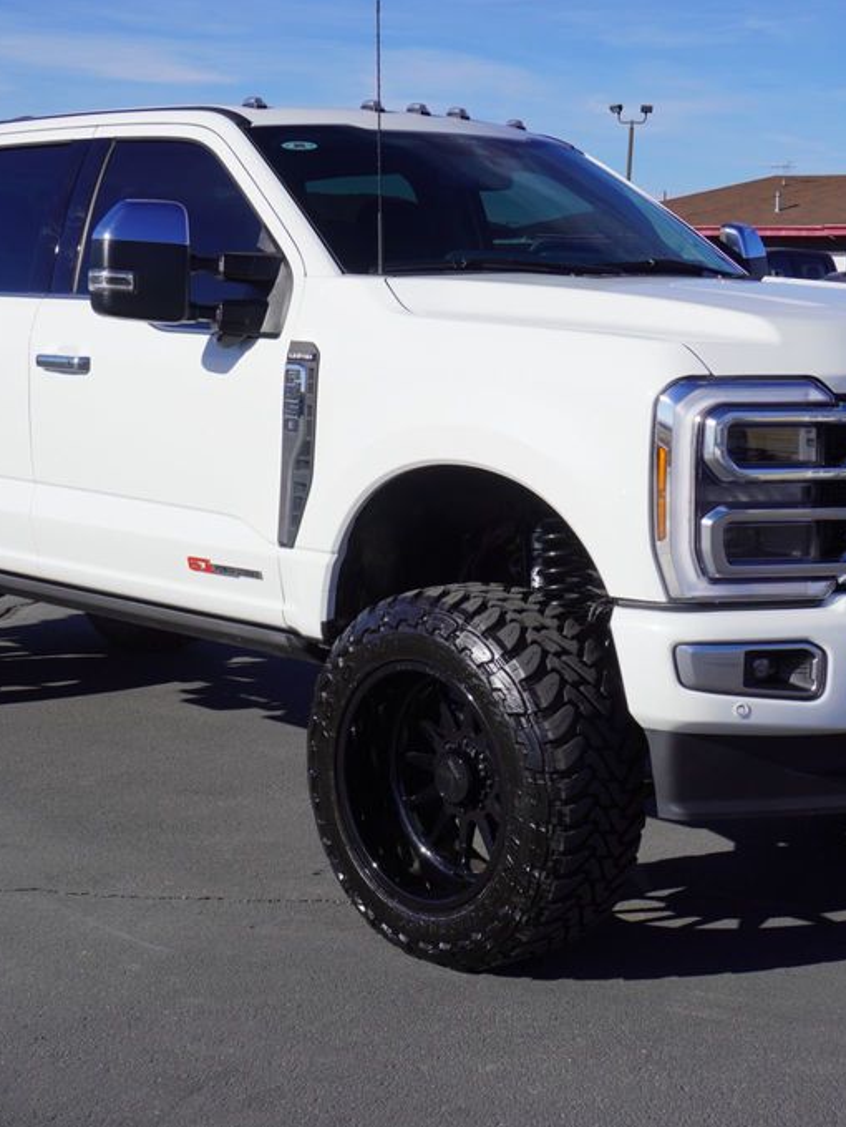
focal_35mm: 59
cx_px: 387
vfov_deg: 32.8
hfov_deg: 24.9
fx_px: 1912
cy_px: 564
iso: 100
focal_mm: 27
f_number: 9
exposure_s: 1/400
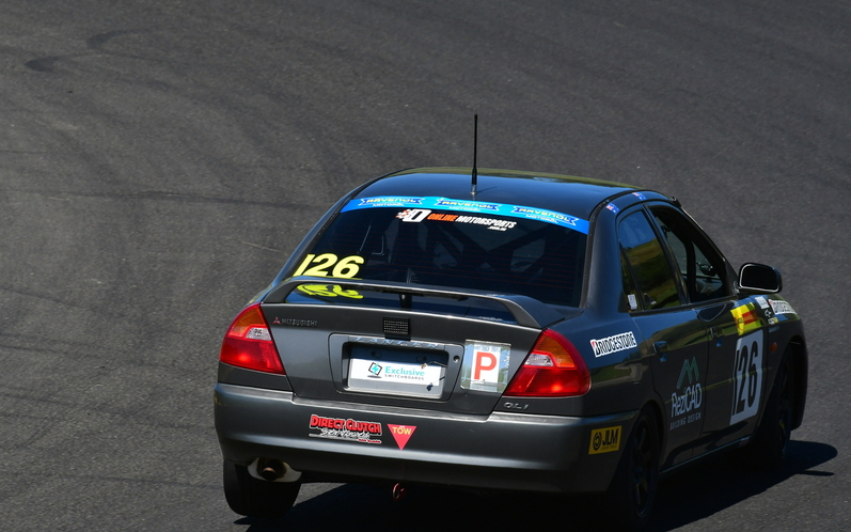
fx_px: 14935
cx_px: 426
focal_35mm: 644
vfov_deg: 2.0
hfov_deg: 3.3
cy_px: 280
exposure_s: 1/640
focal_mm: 420
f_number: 13
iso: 500
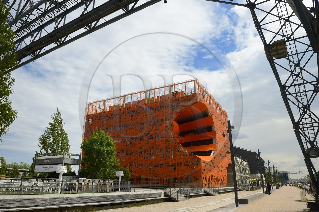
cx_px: 160
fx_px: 212
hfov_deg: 73.8
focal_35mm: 24
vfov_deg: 53.1
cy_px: 106
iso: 400
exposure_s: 1/400
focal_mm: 24
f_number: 14
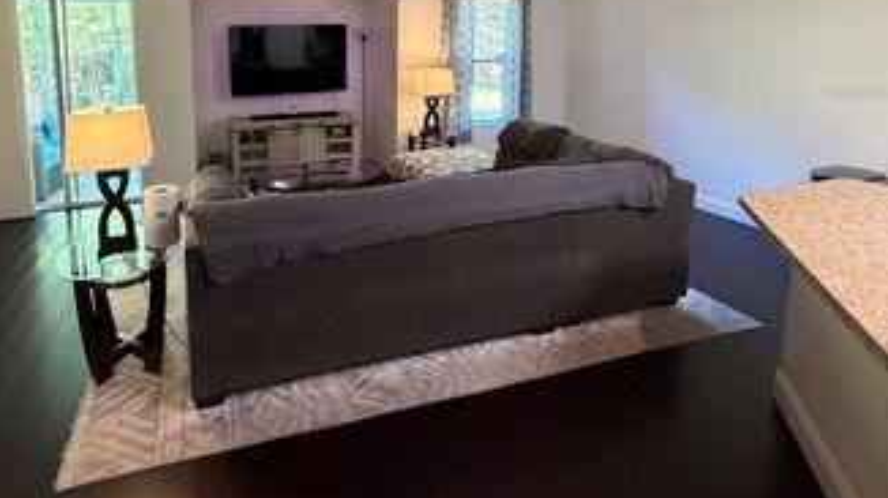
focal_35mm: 20
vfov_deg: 51.9
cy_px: 93
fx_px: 471
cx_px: 312
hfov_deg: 84.3
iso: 500
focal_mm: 2.22
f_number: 2.2
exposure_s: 1/60
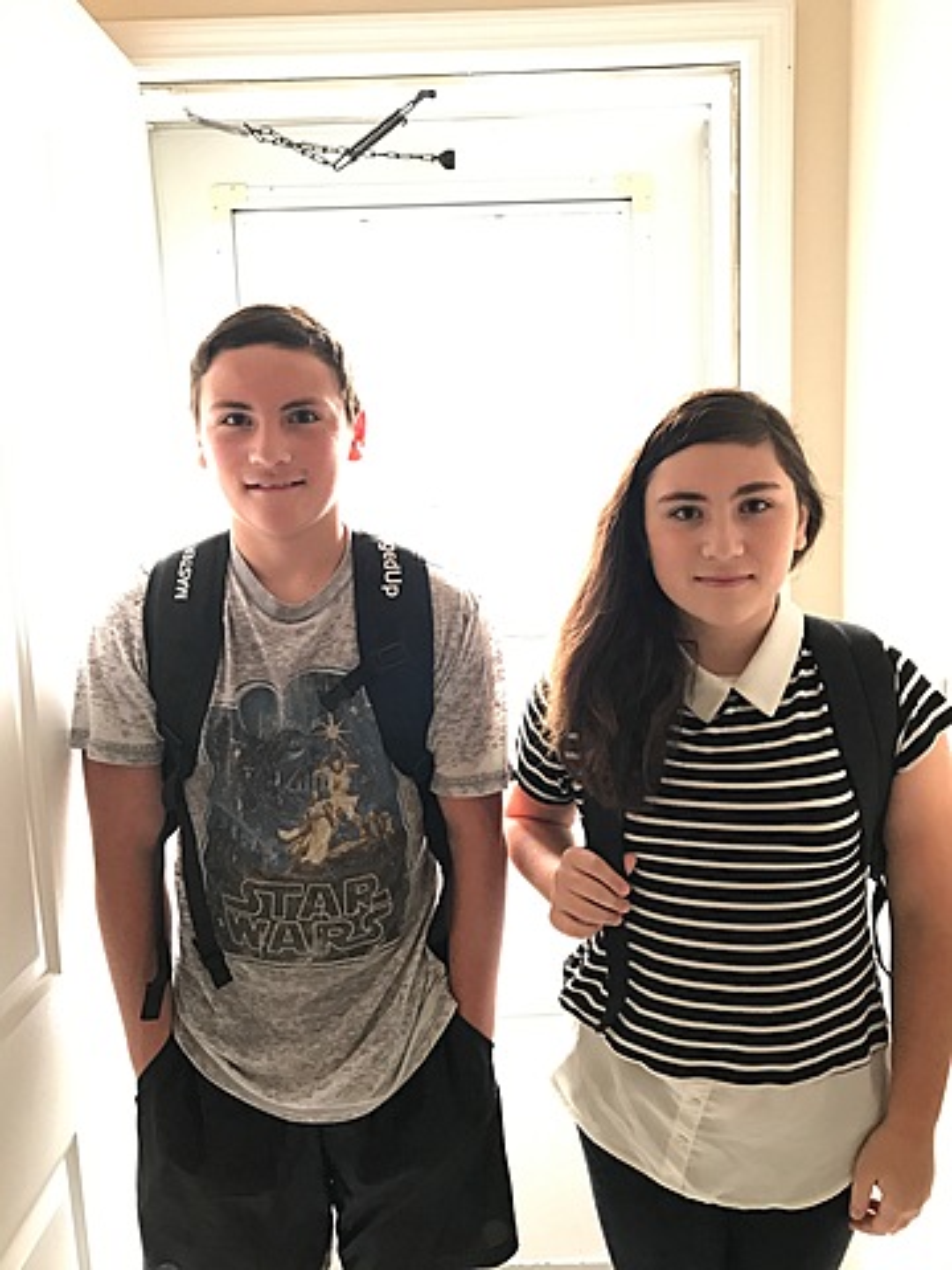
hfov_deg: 49.7
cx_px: 476
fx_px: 1027
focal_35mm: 28
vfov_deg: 63.4
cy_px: 635
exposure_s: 1/13
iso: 100
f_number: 1.8
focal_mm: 3.99
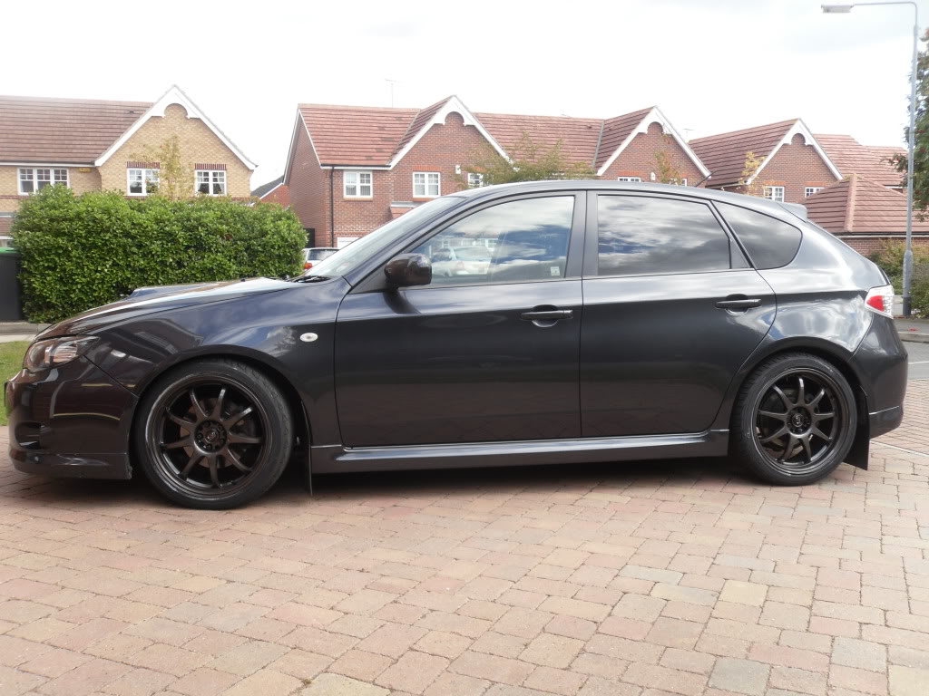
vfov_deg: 40.7
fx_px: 939
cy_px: 348
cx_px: 464
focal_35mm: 35
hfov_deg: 52.6
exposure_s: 1/158
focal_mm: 6.3
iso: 80
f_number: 3.5
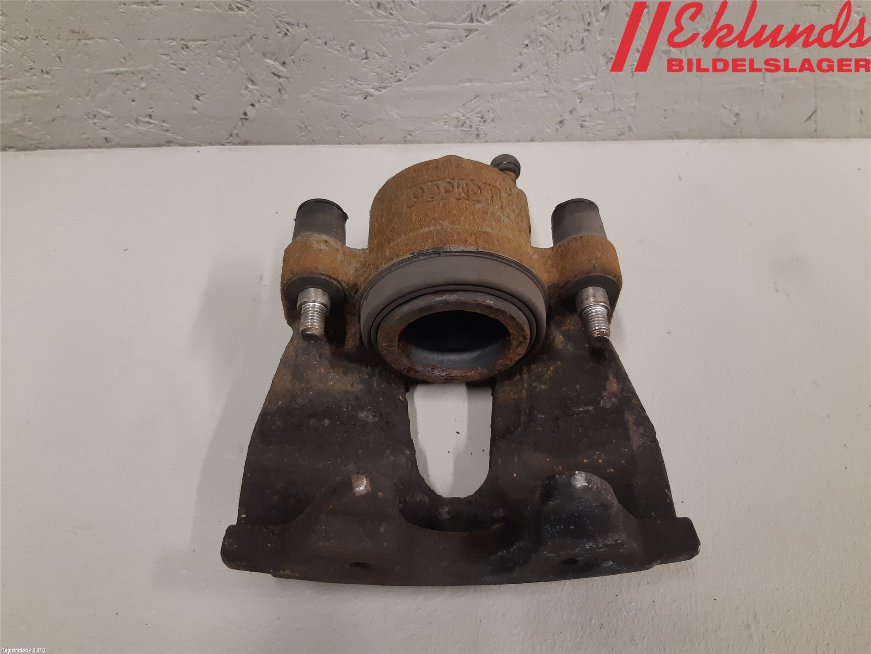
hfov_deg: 67.3
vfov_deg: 53.1
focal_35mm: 26
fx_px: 654
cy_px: 327
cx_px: 436
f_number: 1.7
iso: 160
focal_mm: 3.93
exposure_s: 1/50
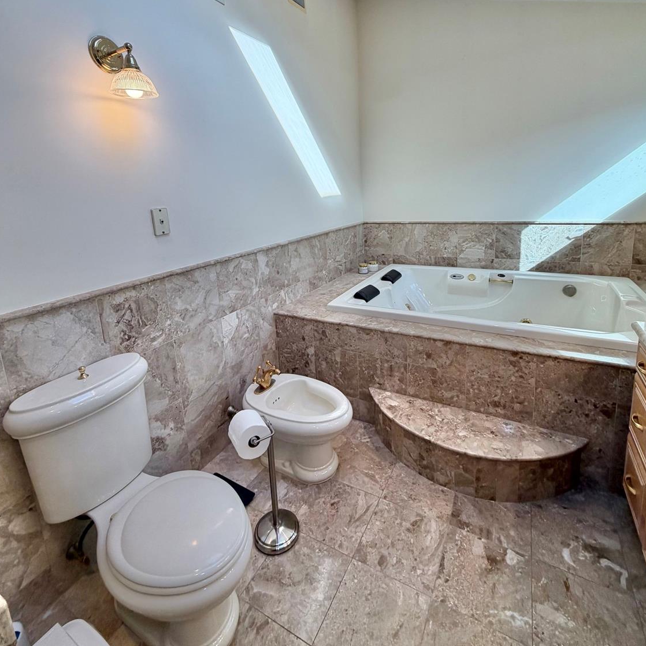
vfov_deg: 82.9
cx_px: 328
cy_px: 258
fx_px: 359
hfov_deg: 84.0
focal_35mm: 17
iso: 64
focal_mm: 2.22
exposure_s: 1/157
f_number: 2.2
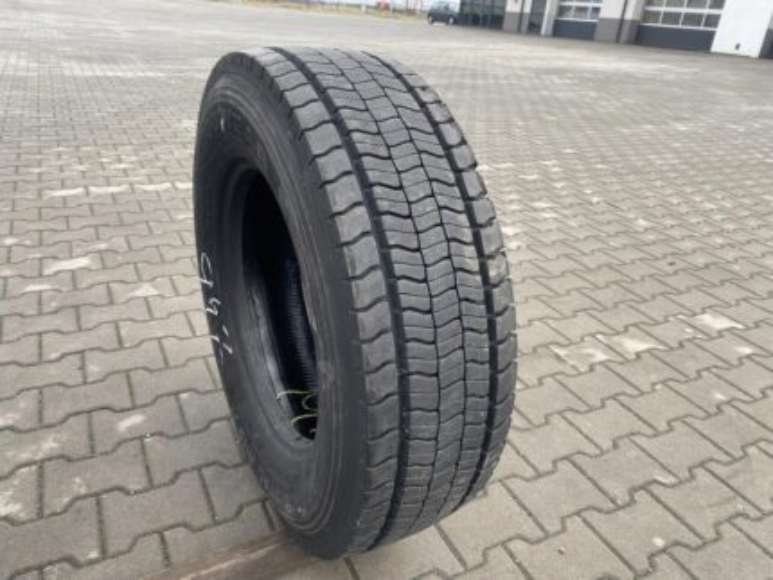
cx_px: 386
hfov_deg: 67.3
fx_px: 581
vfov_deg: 53.1
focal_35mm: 26
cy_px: 290
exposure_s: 1/122
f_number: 1.8
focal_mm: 4.25
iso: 40
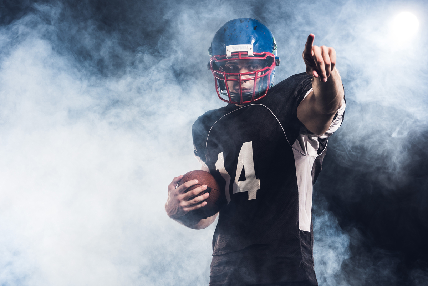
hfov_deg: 28.8
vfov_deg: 19.5
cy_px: 143
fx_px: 832
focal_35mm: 70
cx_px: 214
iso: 100
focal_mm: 70
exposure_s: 1/200
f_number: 8
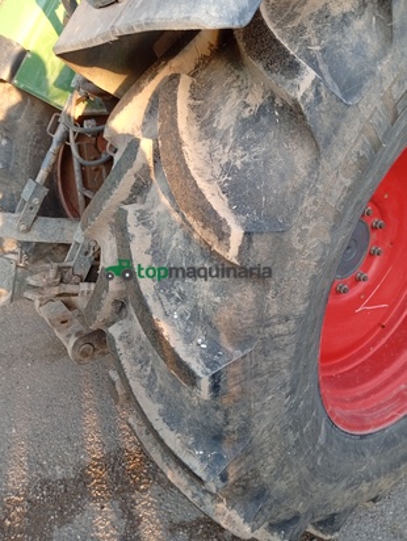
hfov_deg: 51.4
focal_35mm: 27
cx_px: 204
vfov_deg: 65.3
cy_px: 270
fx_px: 422
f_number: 1.8
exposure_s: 1/50
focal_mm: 3.98
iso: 193
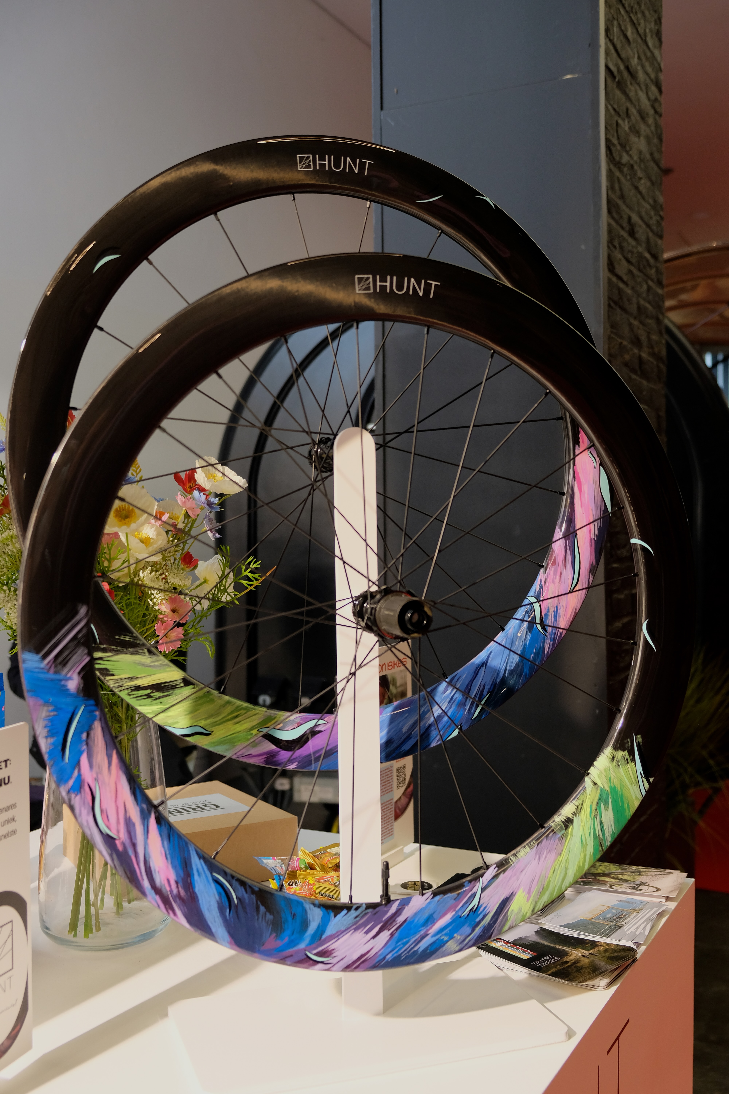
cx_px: 364
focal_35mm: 38
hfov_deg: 35.1
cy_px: 547
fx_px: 1154
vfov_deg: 50.7
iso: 500
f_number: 3.2
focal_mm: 25.4
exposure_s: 1/60
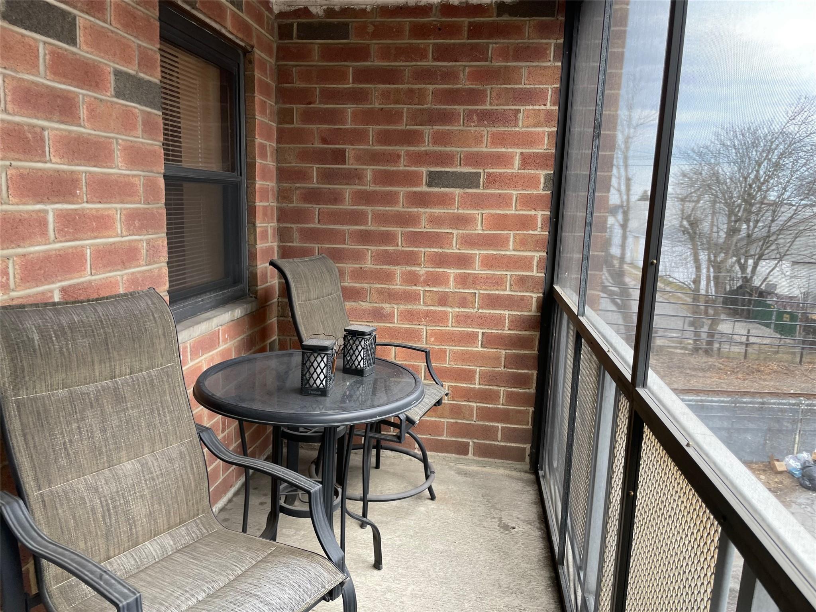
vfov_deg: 53.1
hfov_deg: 67.3
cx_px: 408
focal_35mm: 26
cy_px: 306
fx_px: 613
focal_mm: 4.2
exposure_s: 1/121
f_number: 1.6
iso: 32
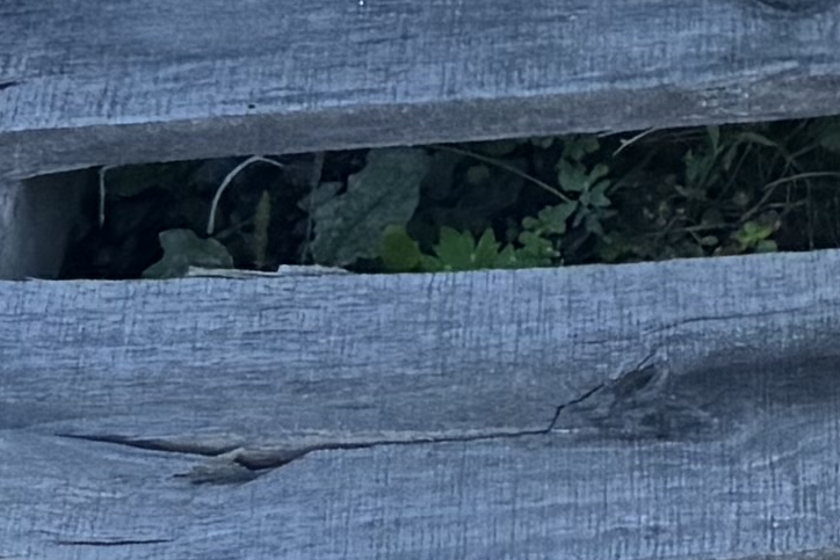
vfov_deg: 5.9
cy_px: -1712
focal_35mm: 197
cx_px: 1925
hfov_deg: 9.4
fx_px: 4597
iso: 80
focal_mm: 6.76
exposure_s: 1/715
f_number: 1.78
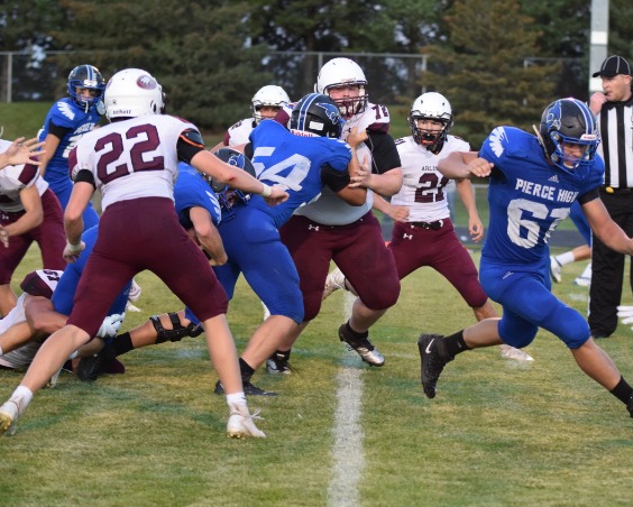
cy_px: 231
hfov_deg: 11.4
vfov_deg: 9.1
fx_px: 3181
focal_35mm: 170
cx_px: 414
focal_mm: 85
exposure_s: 1/500
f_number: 2.8
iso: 1250
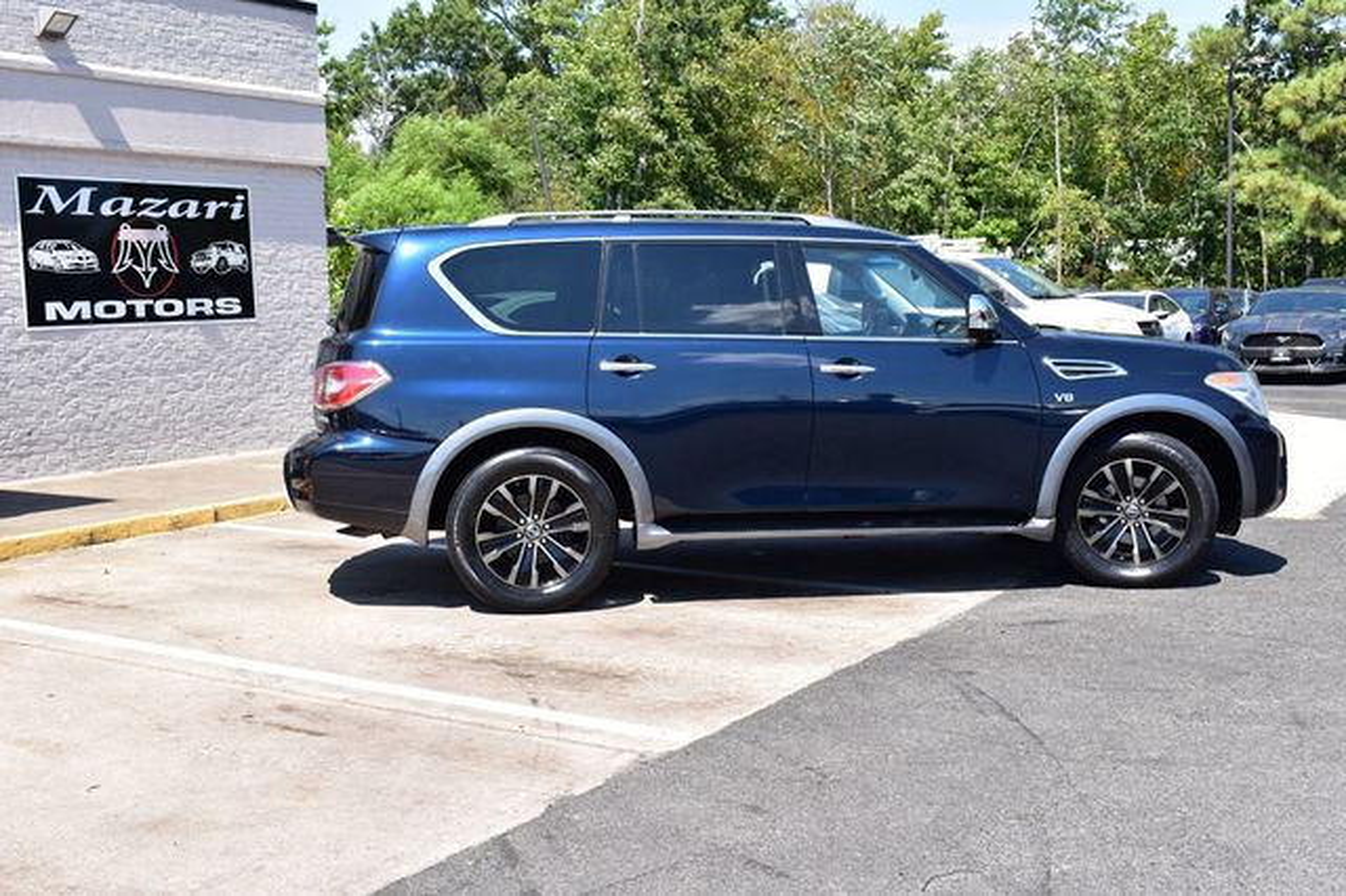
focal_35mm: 40
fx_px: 1513
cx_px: 673
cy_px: 448
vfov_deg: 33.0
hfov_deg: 47.9
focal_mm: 27
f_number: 11
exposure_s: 1/400
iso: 400
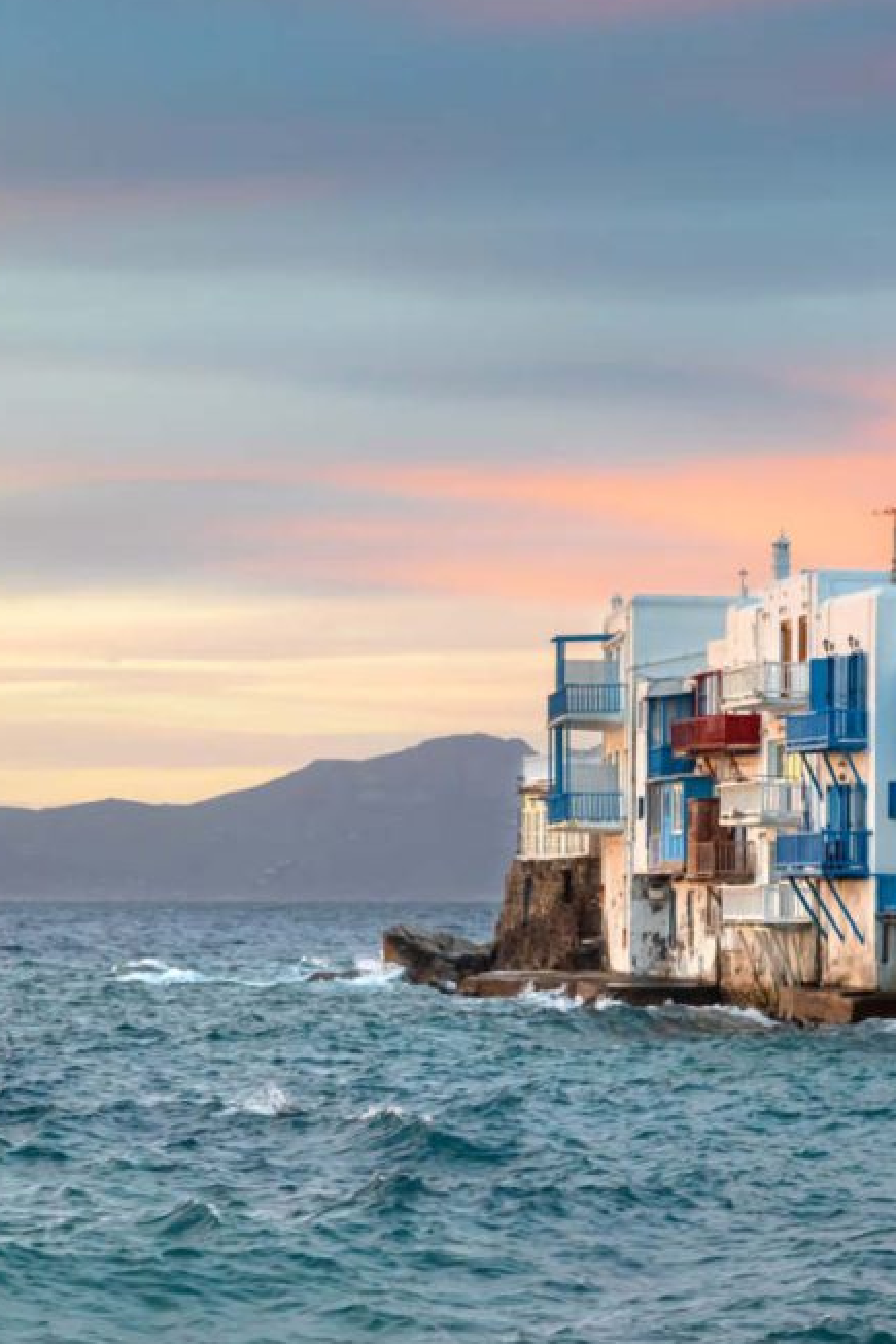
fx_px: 4104
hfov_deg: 12.3
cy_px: 674
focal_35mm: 110
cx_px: 863
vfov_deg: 18.6
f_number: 5.6
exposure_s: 1/125
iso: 1250
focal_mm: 70
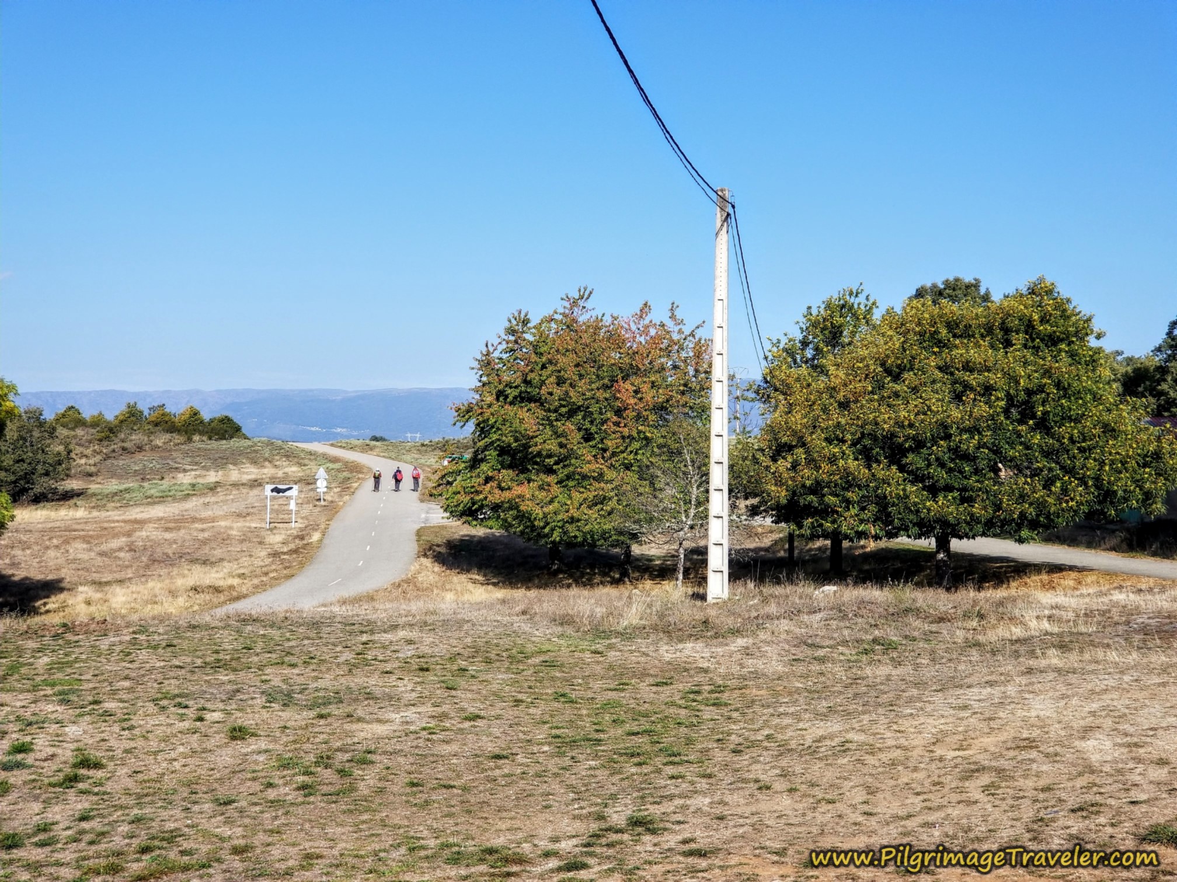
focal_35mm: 52
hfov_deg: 36.8
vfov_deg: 28.0
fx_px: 1768
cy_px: 441
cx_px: 588
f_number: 2.4
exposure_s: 1/782
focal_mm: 6
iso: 25
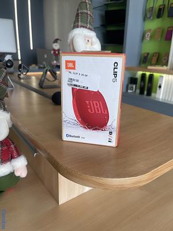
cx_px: 86
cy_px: 116
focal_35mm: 25
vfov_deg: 69.4
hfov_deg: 54.9
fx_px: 167
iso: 40
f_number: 1.6
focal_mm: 5.1
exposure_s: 1/120
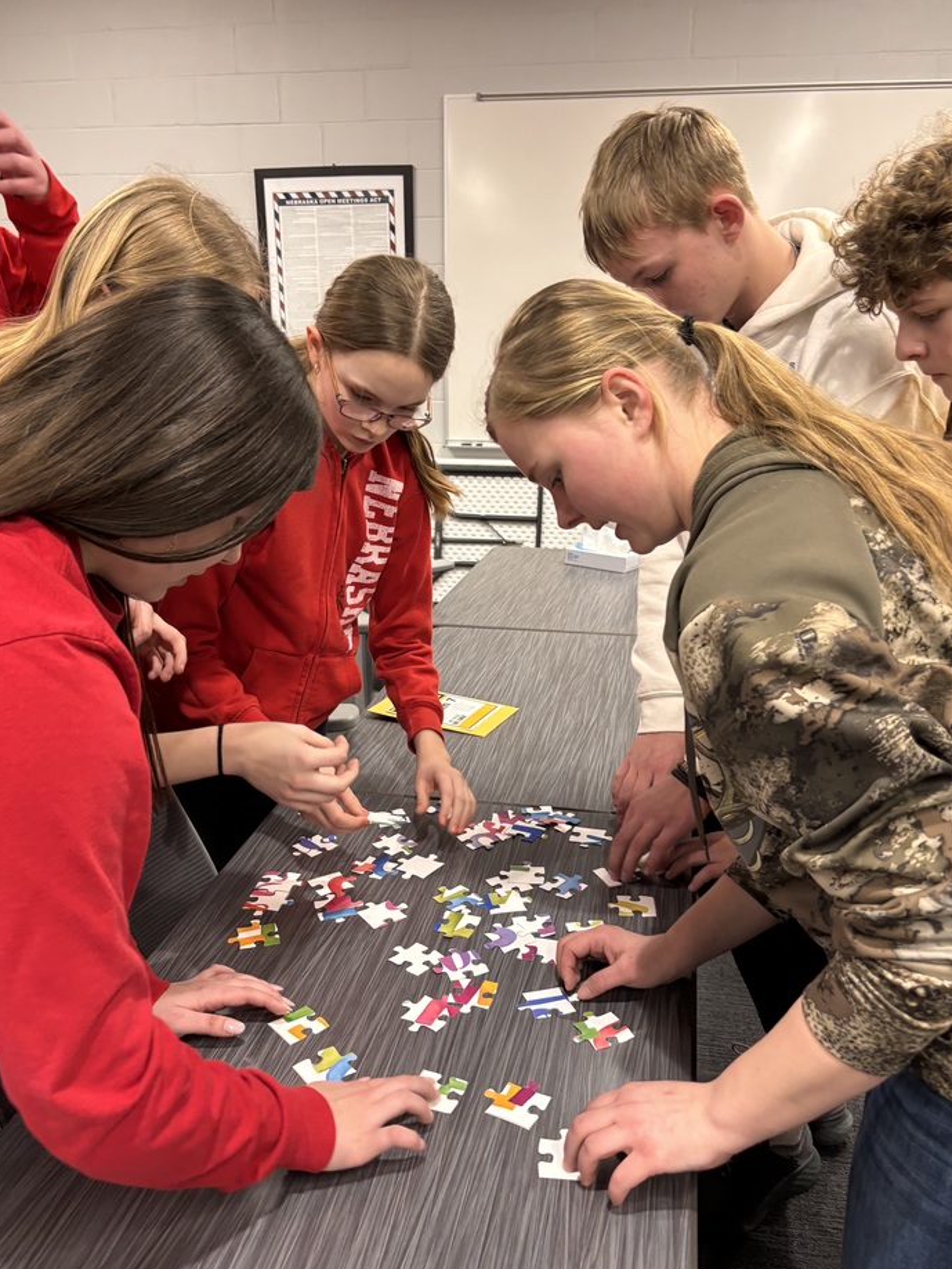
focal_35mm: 29
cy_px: 658
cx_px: 478
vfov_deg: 61.6
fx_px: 1063
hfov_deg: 48.2
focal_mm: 5.96
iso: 200
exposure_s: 1/60
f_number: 1.6
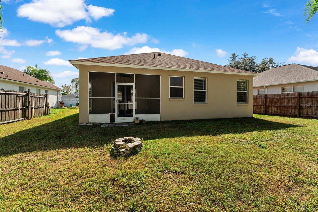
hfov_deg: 97.8
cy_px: 106
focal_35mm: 16
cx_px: 159
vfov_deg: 74.8
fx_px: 139
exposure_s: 1/200
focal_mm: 15.7
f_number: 7.1
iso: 250
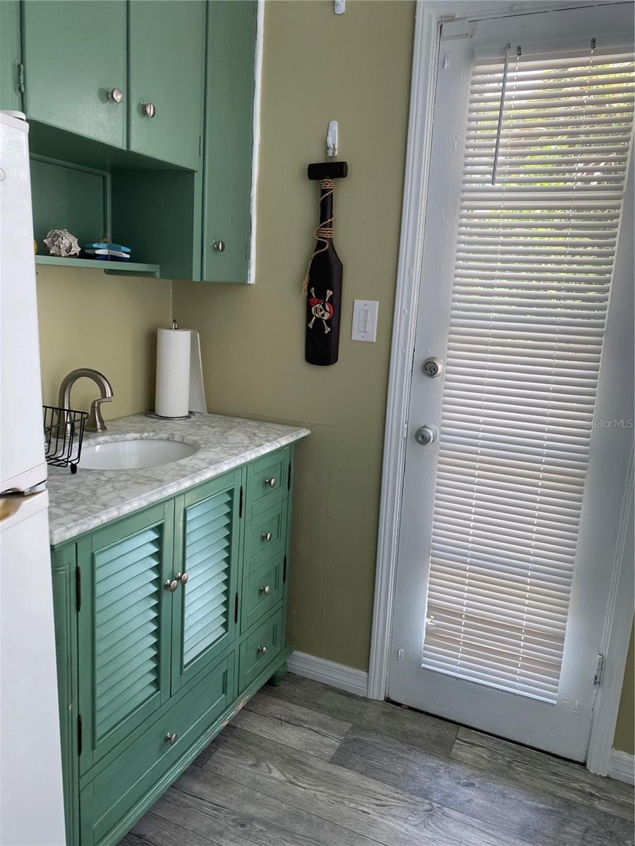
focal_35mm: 26
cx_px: 318
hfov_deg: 53.1
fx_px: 636
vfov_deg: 67.3
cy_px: 423
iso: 40
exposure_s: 1/122
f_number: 1.8
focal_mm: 4.25
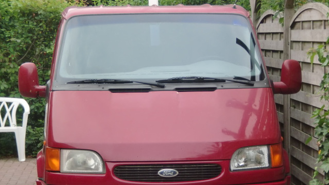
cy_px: 112
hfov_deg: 18.5
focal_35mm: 116
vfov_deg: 10.4
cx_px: 165
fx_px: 1012
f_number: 5.9
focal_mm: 18.9
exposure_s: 1/100
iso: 125
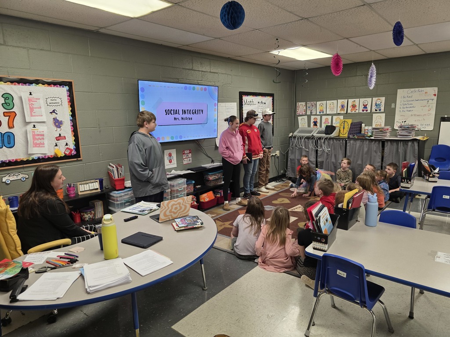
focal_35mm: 23
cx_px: 225
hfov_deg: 73.9
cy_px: 168
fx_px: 299
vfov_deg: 58.9
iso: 200
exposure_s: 1/120
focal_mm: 6.3
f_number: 1.7
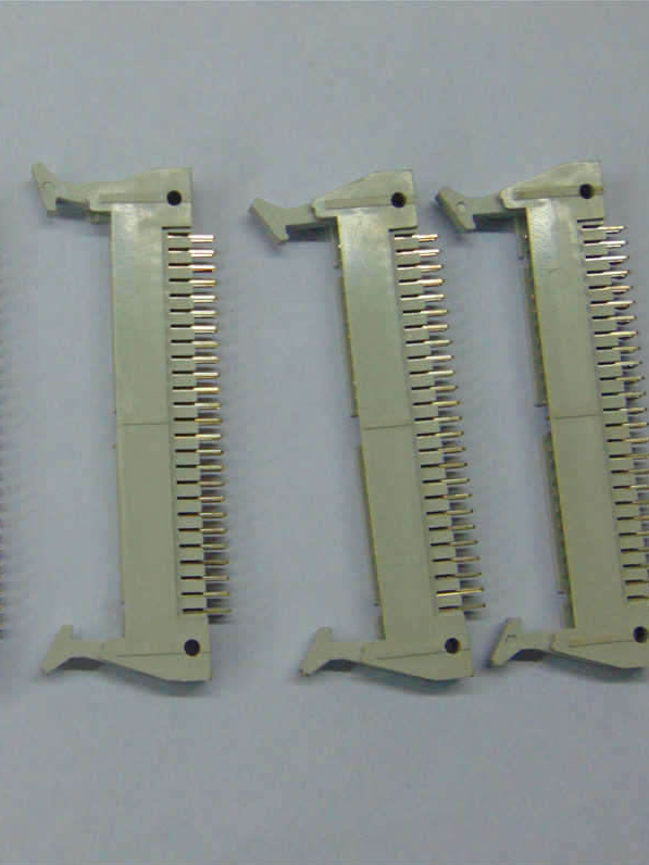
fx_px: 1675
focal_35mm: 67
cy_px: 434
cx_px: 96
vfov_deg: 29.0
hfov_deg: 21.6
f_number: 3.5
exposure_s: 1/30
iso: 200
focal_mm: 9
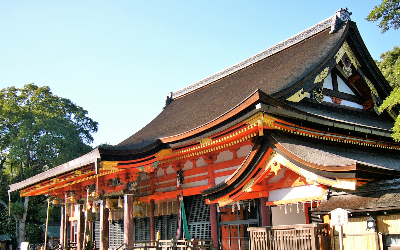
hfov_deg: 51.5
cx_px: 199
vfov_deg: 33.5
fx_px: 414
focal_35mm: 38
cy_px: 142
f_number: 2.8
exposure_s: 1/400
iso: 50
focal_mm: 5.8
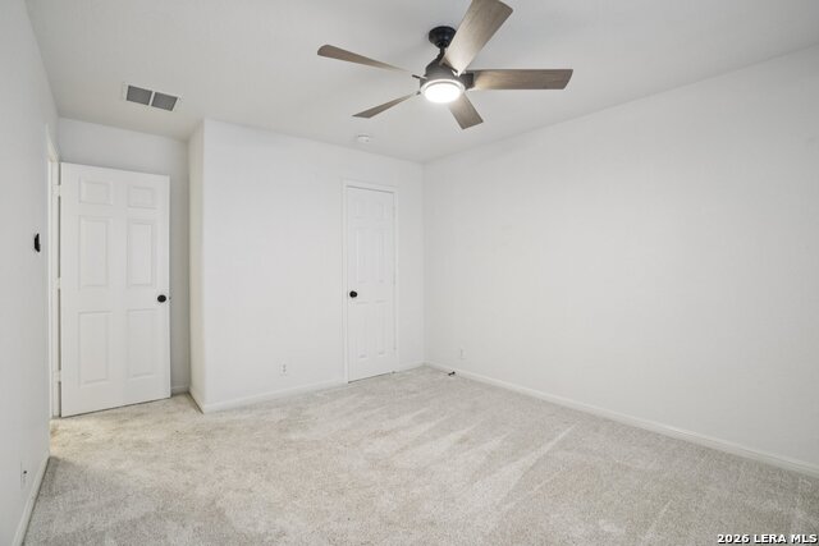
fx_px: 364
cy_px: 273
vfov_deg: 73.8
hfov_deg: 96.7
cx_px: 410
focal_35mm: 16
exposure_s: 1/6
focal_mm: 16
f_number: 8
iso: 400
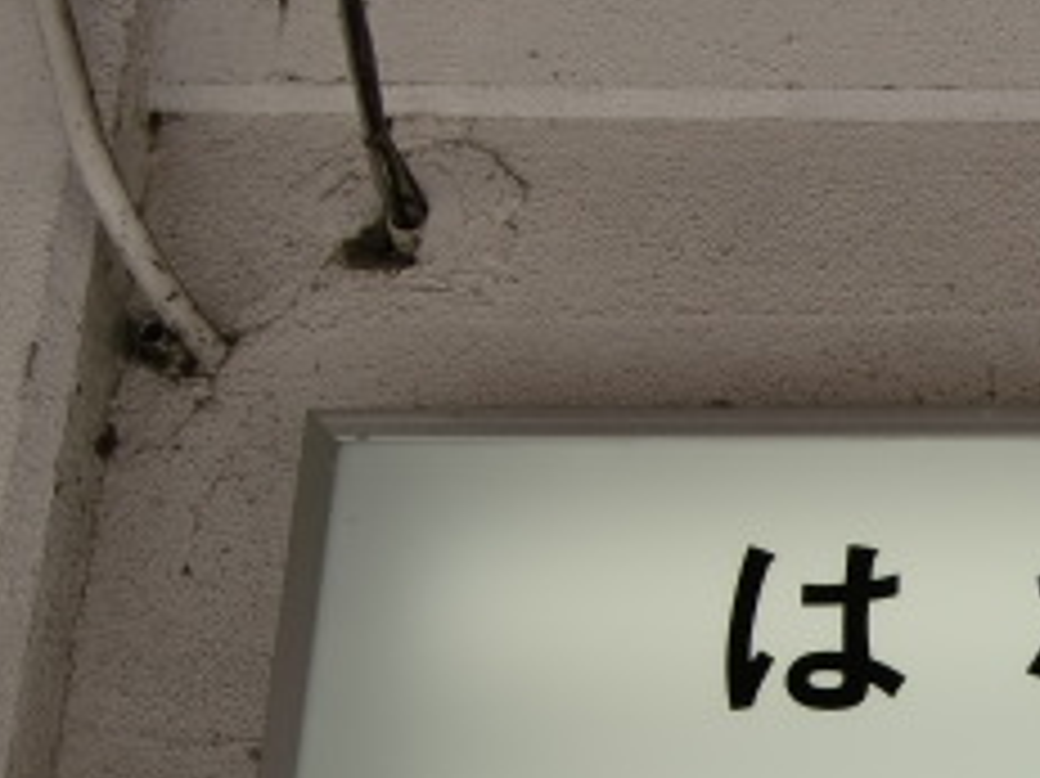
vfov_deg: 13.4
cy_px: 836
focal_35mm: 108
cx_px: 1279
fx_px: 3243
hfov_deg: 17.3
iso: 64
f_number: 3
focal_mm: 6.9
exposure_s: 1/160
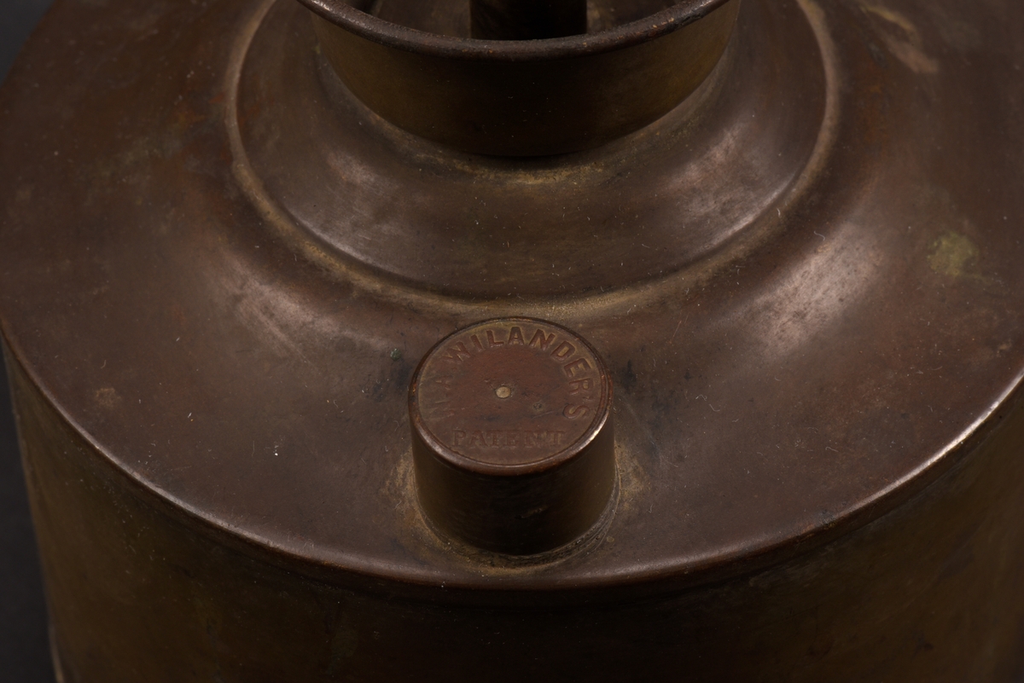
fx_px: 2988
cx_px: 512
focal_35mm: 105
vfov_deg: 13.1
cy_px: 342
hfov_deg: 19.4
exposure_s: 1/60
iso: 400
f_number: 25
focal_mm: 105
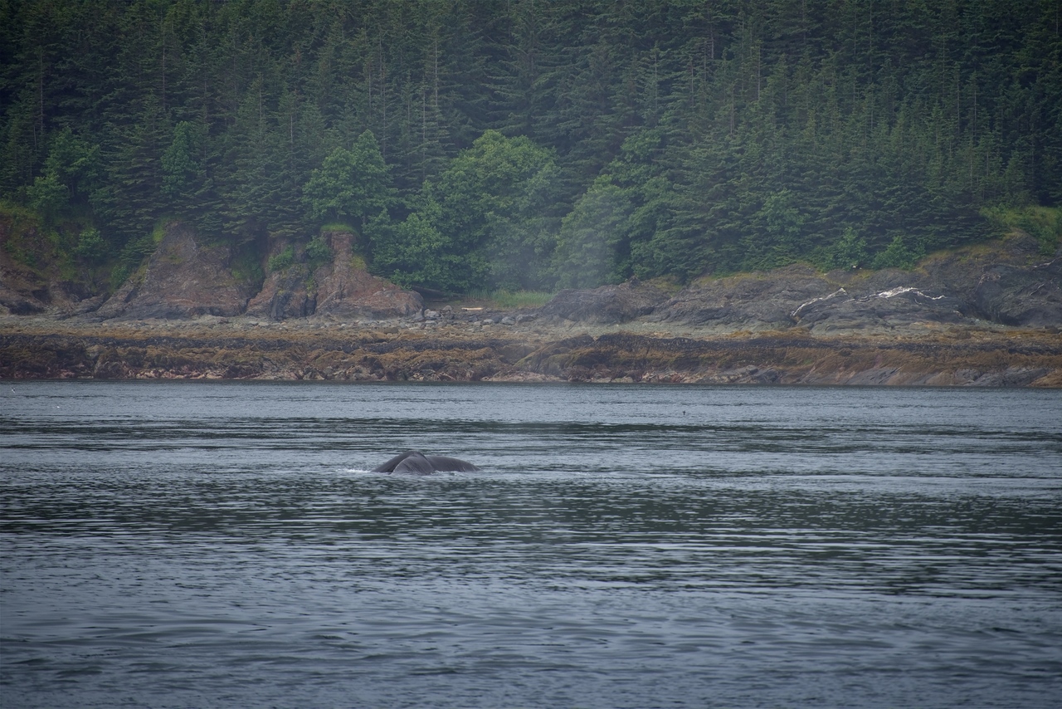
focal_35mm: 300
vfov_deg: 4.6
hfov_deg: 6.9
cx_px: 531
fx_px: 8851
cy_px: 354
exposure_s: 1/640
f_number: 5.6
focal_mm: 300
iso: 200
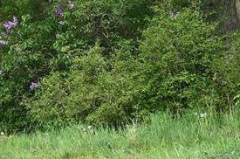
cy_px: 60
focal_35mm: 614
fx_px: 4084
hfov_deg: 3.4
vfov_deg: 2.2
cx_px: -65
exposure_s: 1/500
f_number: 4.8
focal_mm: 170
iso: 220
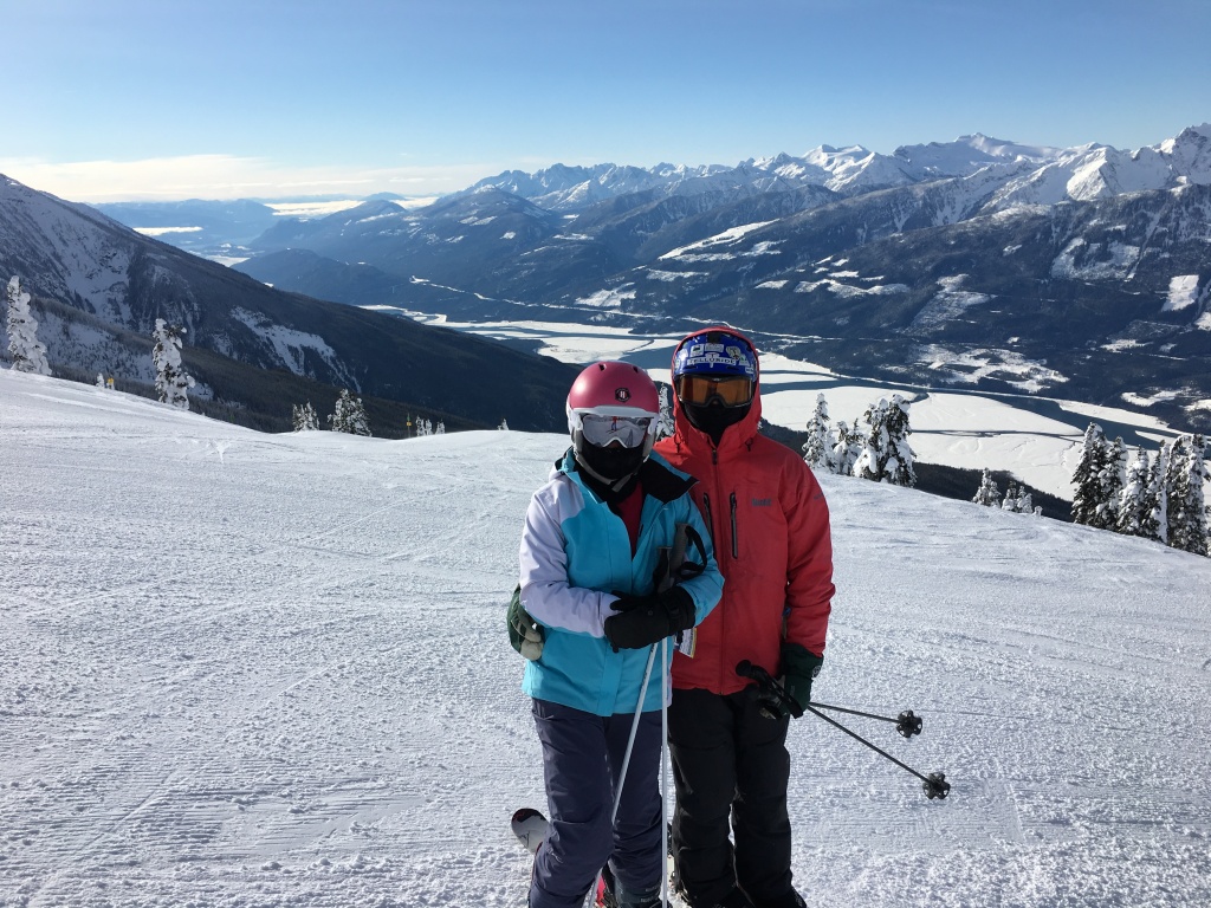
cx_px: 606
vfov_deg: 48.2
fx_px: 1015
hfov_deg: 61.7
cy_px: 454
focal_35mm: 29
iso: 25
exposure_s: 1/2331
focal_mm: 4.15
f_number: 2.2
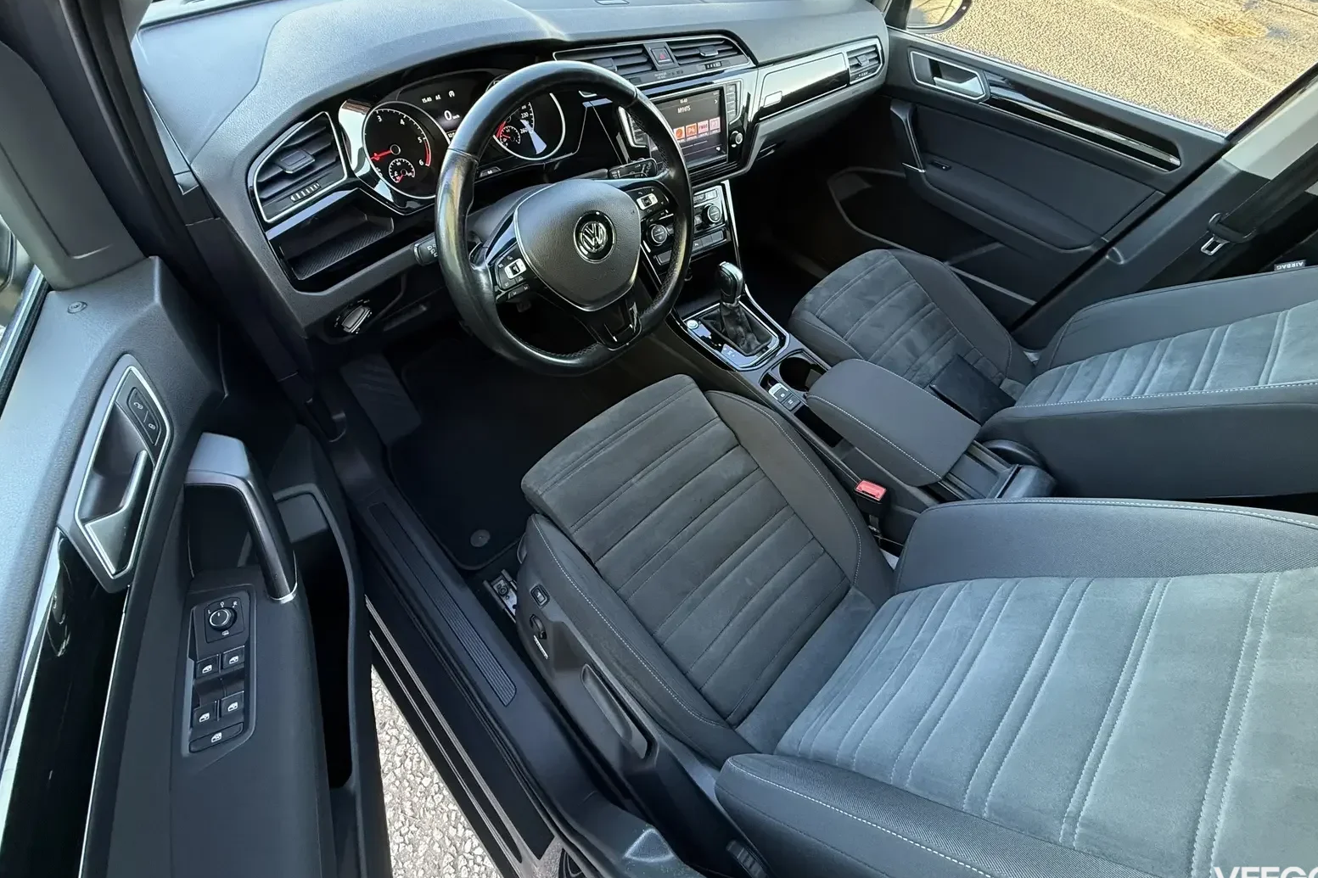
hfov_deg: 100.4
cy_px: 393
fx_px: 549
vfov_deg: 77.1
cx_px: 665
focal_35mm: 15
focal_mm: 2.22
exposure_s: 1/66
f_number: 2.2
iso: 320
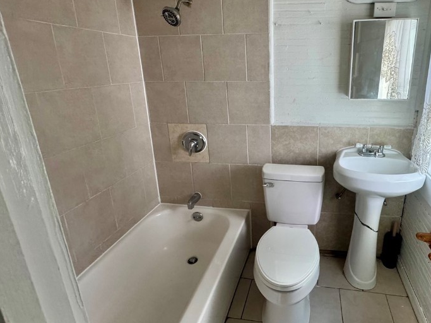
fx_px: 261
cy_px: 138
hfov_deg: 77.0
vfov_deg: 63.1
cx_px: 280
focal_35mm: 21
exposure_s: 1/99
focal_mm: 2.22
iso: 320
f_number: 2.2
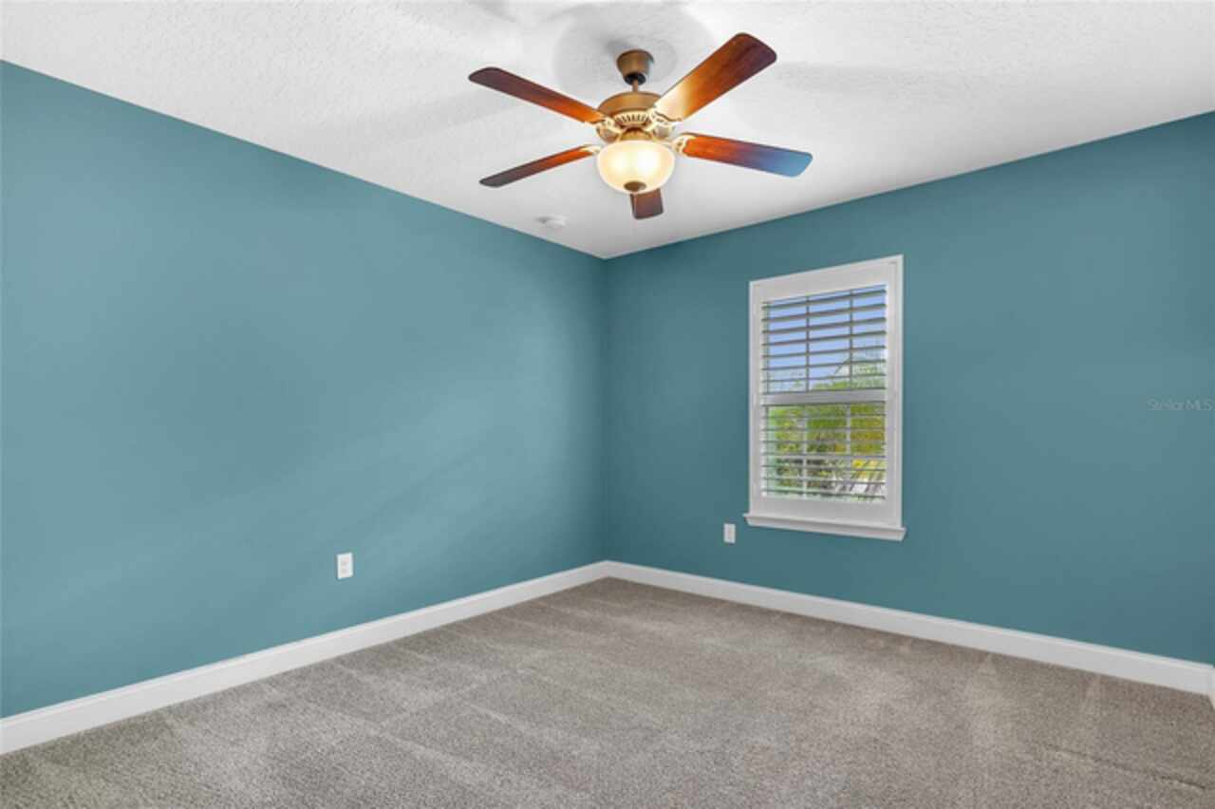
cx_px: 608
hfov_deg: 93.3
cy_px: 404
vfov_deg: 70.4
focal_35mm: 17
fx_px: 573
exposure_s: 1.3
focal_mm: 17
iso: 100
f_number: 8
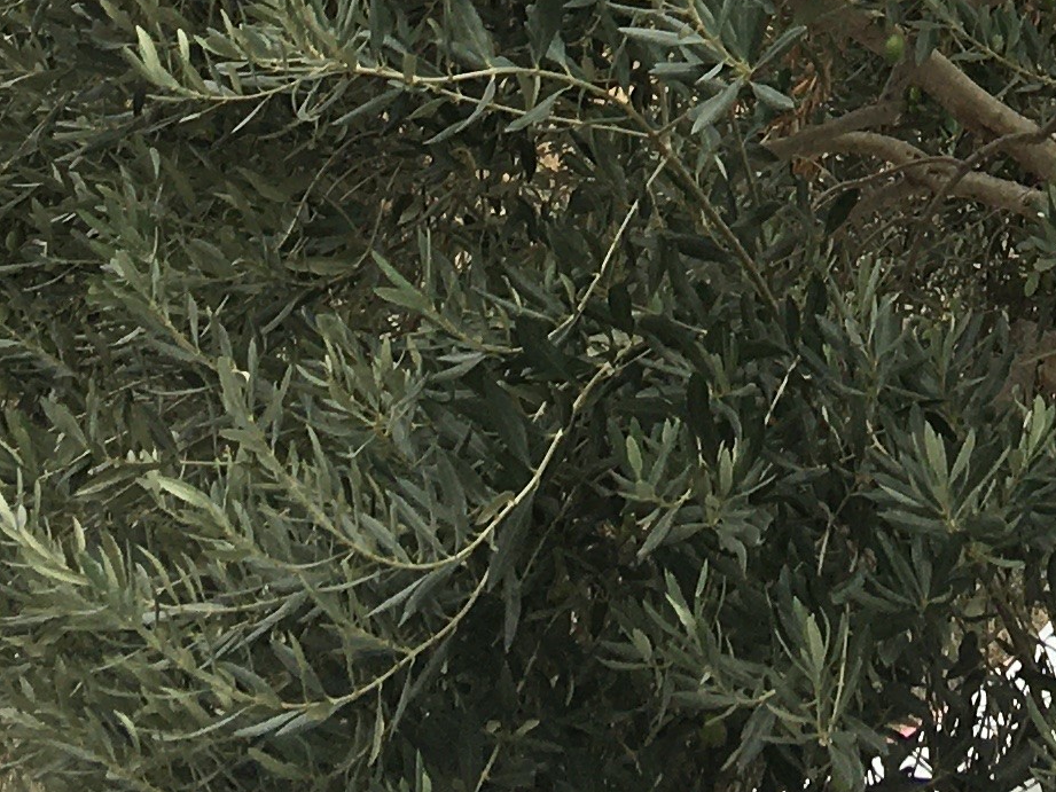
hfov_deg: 15.1
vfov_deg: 10.9
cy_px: -620
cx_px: 1191
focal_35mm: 127
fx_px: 3875
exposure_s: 1/712
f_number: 2.2
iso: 25
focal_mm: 4.15
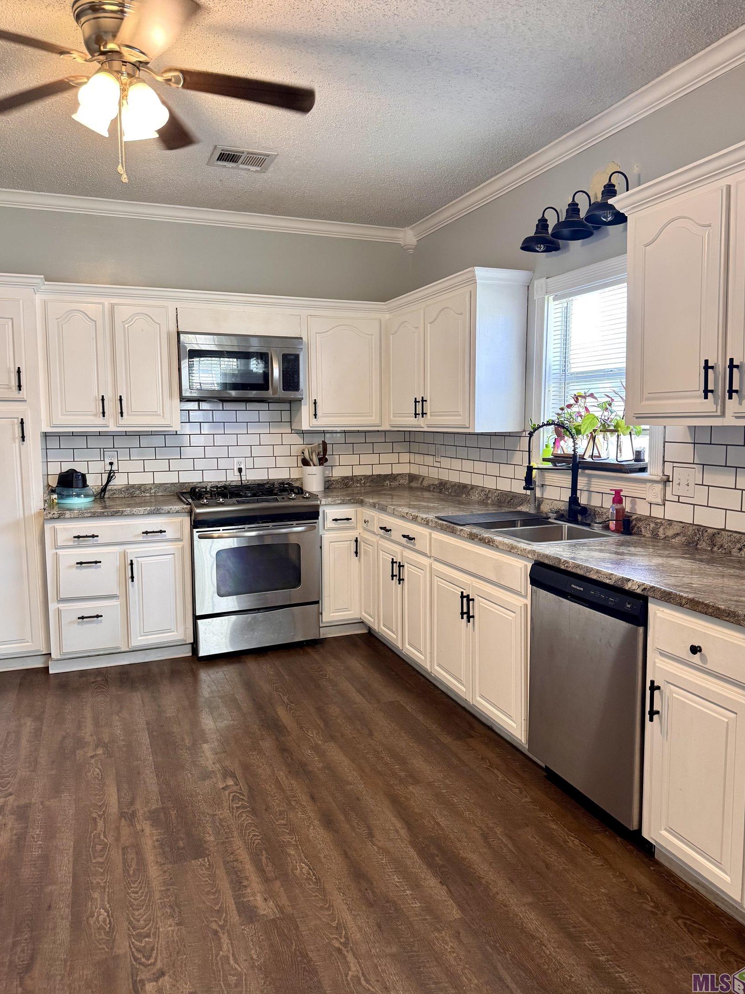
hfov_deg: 54.9
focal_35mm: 25
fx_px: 717
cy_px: 483
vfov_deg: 69.4
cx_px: 371
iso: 160
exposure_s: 1/60
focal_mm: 6.76
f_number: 1.78
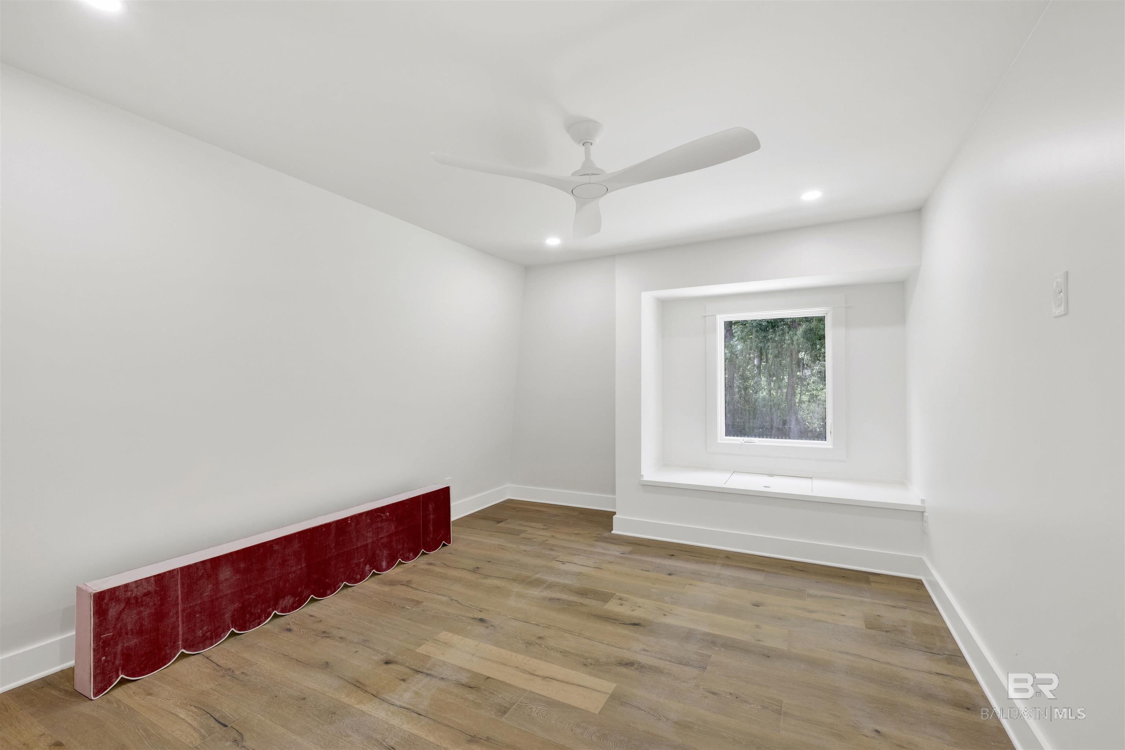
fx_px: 437
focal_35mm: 14
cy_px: 375
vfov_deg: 81.2
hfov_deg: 104.3
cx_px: 562
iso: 400
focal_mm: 14
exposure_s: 1/5
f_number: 11
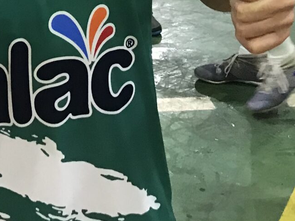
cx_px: 3
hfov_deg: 17.3
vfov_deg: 12.1
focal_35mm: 111
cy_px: -190
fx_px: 946
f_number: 1.8
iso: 64
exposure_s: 1/15
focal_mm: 3.99
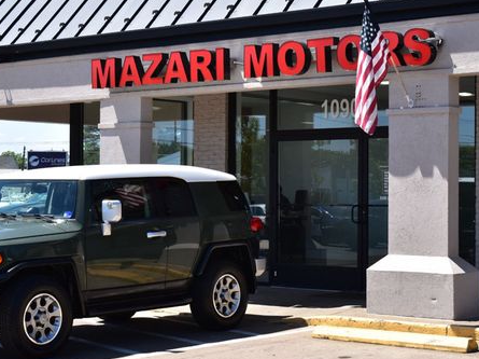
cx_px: 225
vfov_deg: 17.8
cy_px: 182
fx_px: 1148
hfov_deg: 23.6
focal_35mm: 83
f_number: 11
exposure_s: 1/500
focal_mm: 40
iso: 400
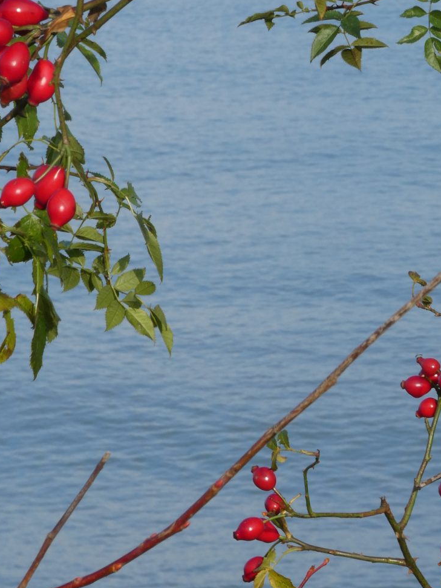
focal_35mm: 302
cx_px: 186
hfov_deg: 4.9
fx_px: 5130
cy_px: 84
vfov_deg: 6.5
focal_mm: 30.9
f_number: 8
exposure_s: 1/160
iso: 80
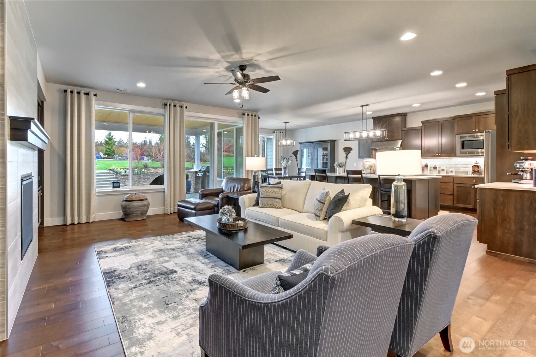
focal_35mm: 15
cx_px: 268
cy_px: 178
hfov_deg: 100.4
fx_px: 223
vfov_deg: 77.3
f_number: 11
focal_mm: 10
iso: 3200
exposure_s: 1/2.5
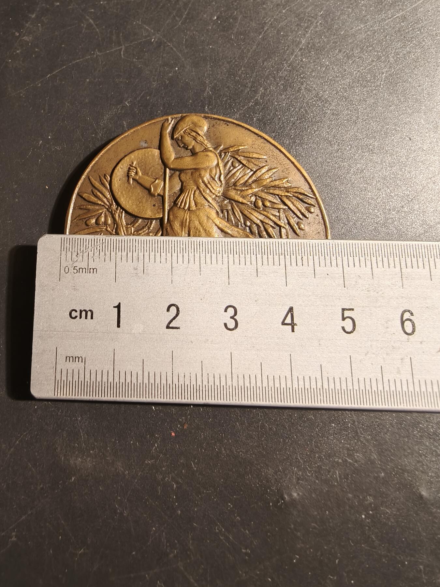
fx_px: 390
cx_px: 220
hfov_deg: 58.9
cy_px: 294
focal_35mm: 23
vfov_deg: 73.9
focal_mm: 2.32
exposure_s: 1/100
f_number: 2
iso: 250
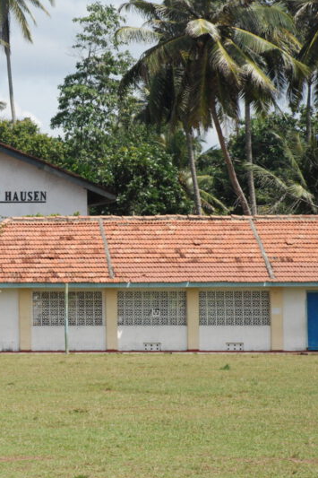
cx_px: -36
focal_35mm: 192
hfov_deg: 7.1
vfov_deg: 10.7
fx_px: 2542
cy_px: 239
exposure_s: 1/1000
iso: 1250
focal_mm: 85
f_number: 8
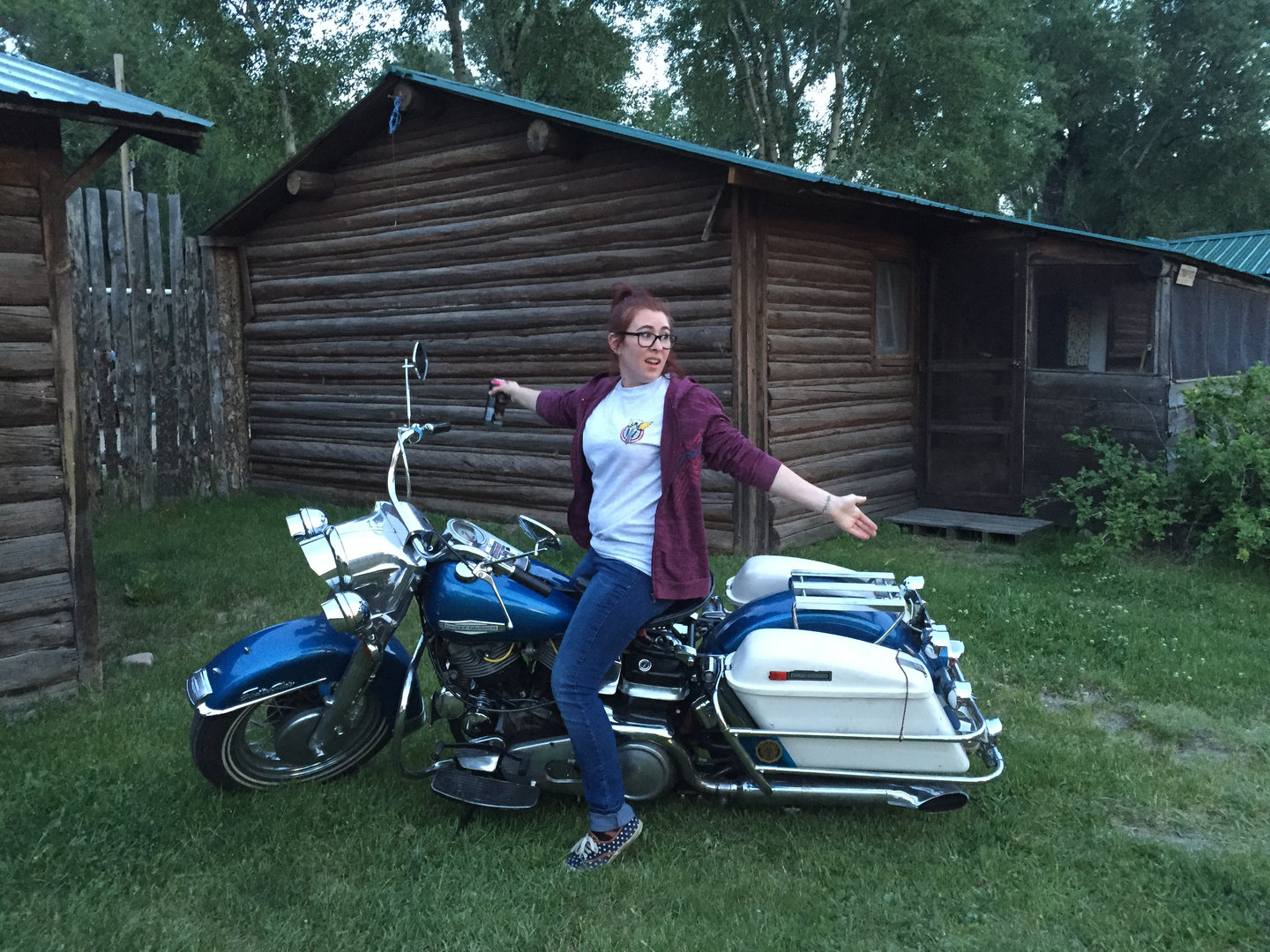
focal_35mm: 29
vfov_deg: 48.2
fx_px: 1064
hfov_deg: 61.7
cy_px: 476
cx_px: 635
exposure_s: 1/24
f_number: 2.2
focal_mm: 4.15
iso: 250
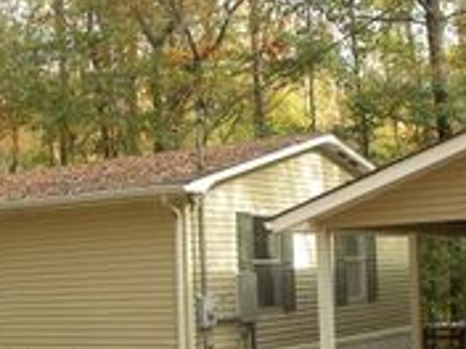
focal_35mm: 74
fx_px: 996
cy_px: 250
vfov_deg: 19.8
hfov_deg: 26.3
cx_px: 220
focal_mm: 4.6
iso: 64
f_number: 3.2
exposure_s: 1/86.8
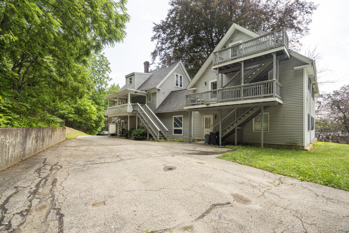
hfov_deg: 96.7
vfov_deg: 73.8
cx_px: 174
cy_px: 116
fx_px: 155
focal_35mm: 16
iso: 320
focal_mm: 16
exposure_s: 1/60
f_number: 8
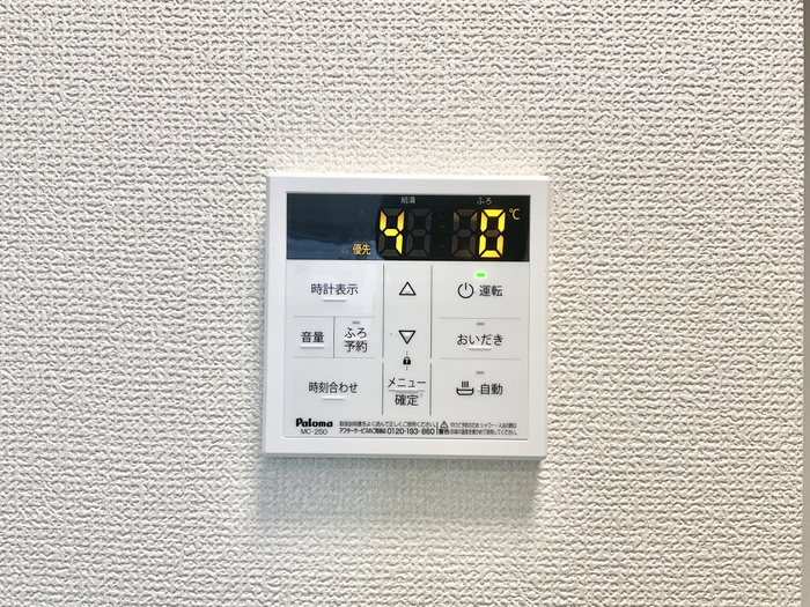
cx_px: 405
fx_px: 679
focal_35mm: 29
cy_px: 304
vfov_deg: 48.2
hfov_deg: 61.7
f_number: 1.8
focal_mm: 3
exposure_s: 1/100
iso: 64
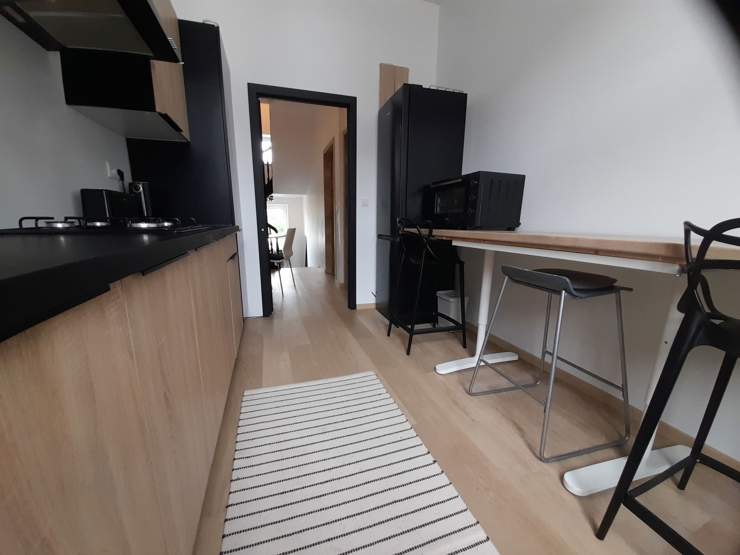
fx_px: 278
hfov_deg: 106.2
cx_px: 370
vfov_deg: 89.9
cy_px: 278
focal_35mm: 13
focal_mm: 1.42
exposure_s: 1/50
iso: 125
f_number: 2.2
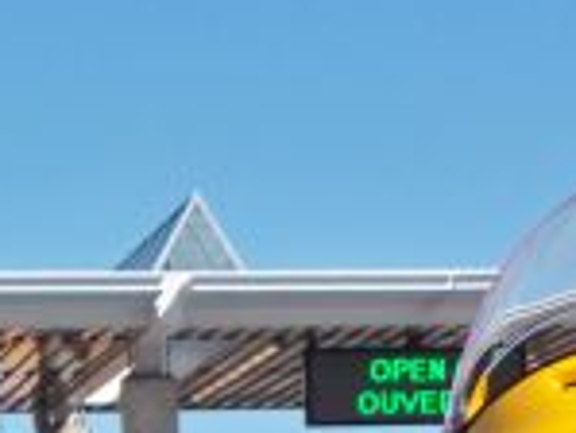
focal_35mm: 340
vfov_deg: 4.3
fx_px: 5662
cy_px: 878
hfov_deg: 5.8
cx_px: 908
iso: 100
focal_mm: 16.86
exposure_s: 1/500
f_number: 5.9
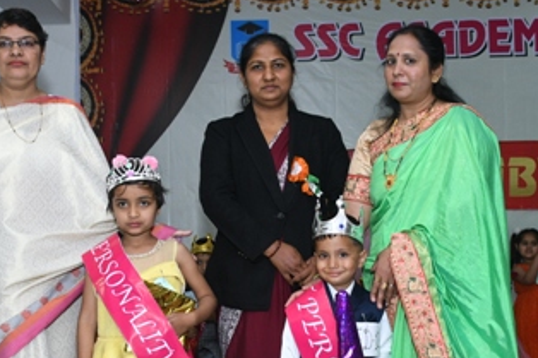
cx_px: 257
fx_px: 971
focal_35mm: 65
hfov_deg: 31.0
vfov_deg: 20.8
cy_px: 260
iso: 800
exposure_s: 1/125
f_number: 4
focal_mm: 23
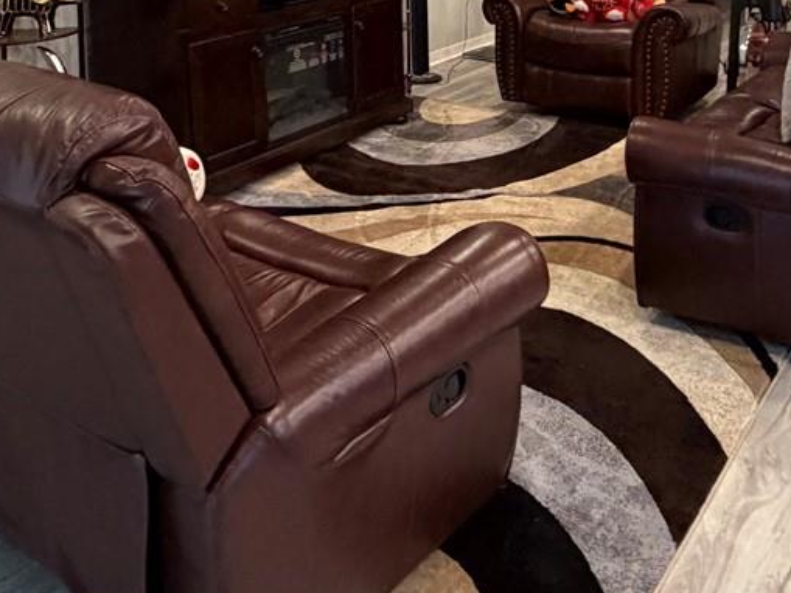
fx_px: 1006
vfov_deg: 28.9
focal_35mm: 44
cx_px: 404
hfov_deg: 42.9
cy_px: -99
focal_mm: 2.22
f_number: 2.2
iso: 400
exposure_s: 1/60
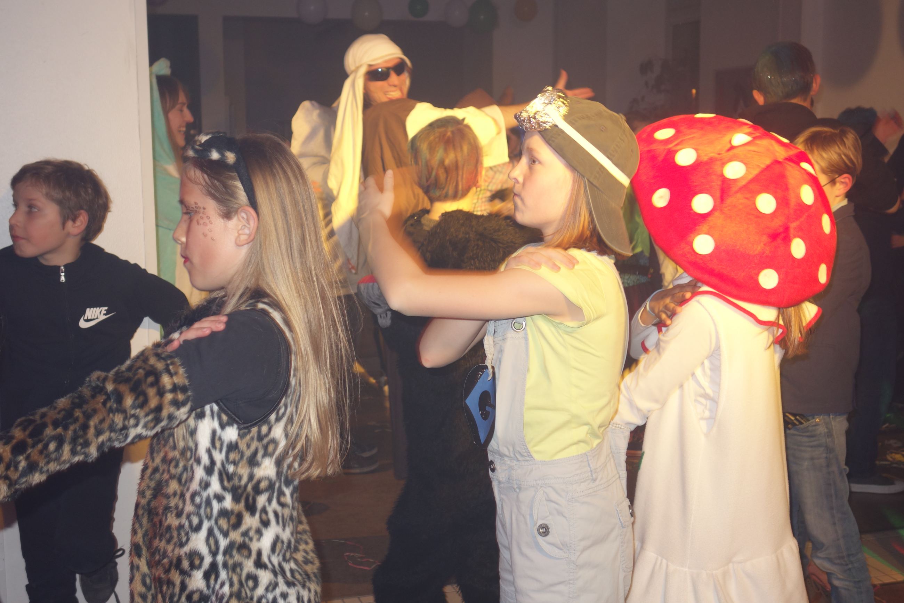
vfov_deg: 28.1
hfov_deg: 41.1
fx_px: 1205
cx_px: 452
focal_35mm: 48
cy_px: 302
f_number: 3.2
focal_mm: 17.8
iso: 200
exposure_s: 1/30
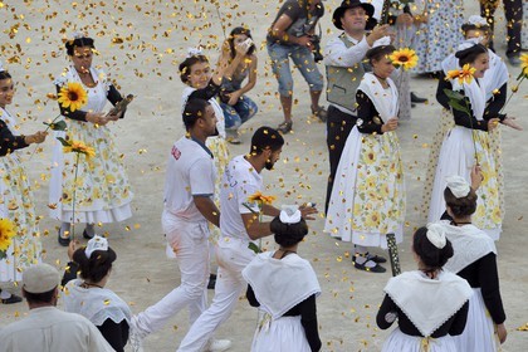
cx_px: 264
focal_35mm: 190
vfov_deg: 7.2
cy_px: 176
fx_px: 2786
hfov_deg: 10.8
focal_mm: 190
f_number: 5
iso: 800
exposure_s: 1/800
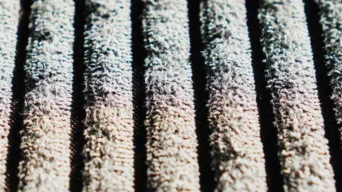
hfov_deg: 15.9
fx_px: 1218
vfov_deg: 9.0
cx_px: 79
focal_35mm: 134
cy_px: 166
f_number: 4.5
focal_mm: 35
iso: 100
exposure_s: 1/200
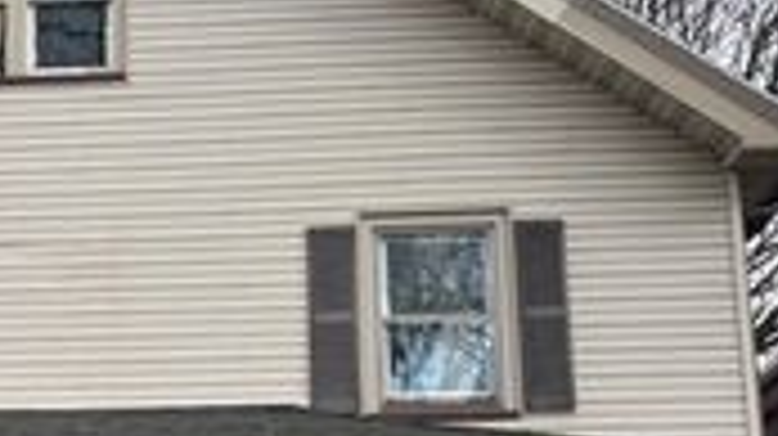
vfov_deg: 14.3
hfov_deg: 24.7
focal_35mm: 82
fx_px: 1690
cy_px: 501
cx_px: 0
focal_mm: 5.96
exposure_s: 1/234
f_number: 1.6
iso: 100
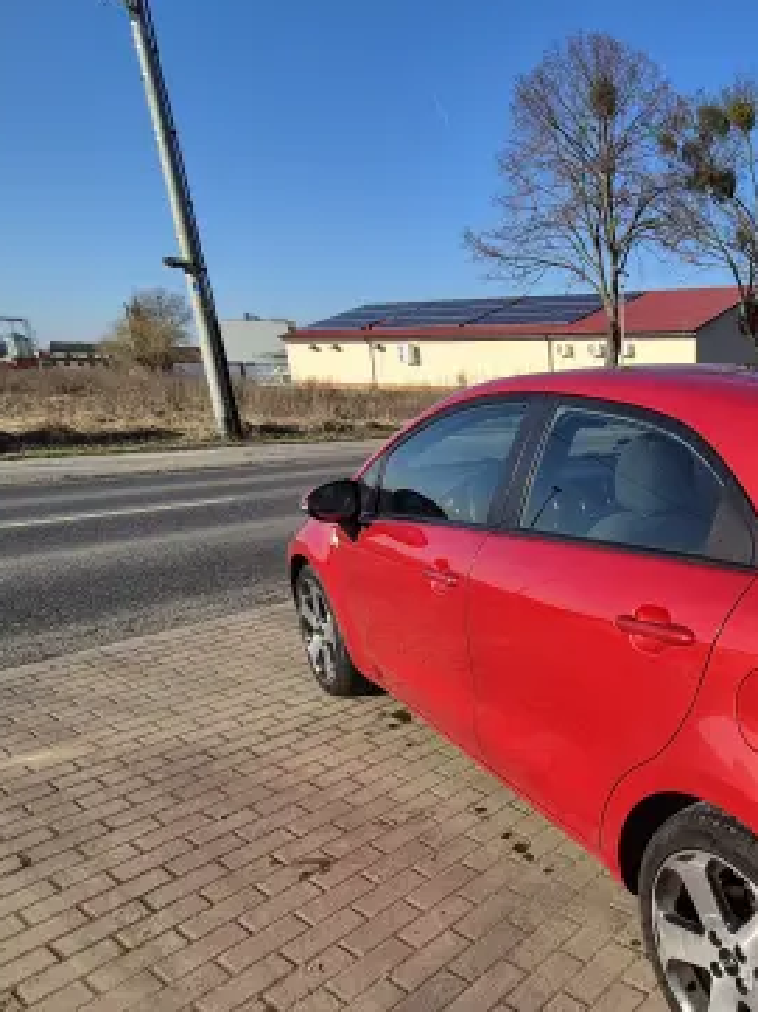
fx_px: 672
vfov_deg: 73.3
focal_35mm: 23
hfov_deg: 50.1
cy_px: 598
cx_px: 722
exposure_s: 1/1996
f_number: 2.2
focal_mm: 2.2
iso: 50
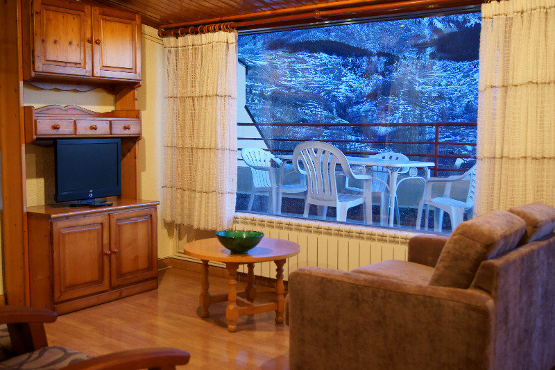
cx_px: 278
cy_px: 185
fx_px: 601
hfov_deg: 49.6
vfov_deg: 34.2
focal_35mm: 39
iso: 800
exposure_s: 1/6
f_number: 4.5
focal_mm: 26
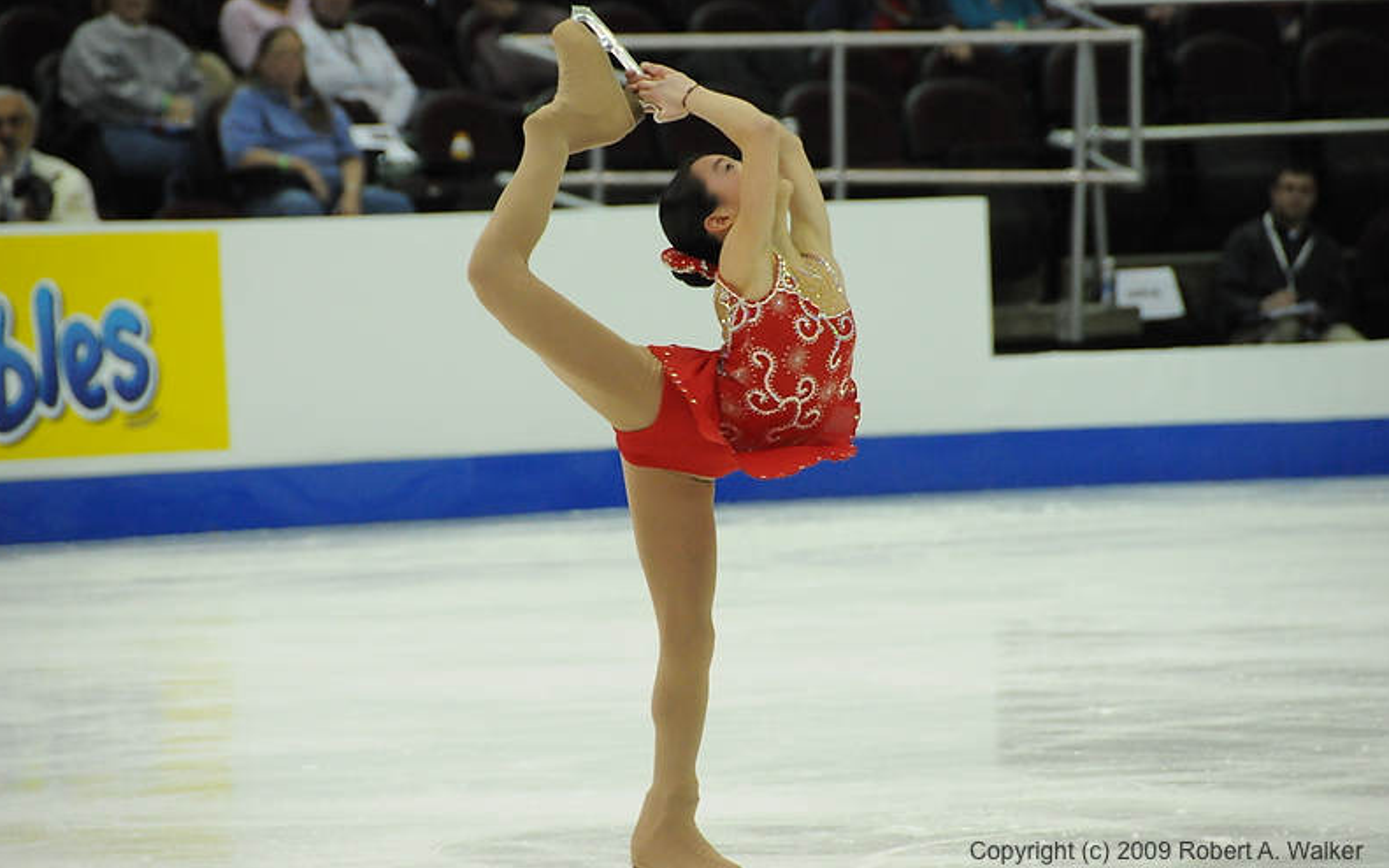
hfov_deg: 6.8
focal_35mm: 309
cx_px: 695
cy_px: 421
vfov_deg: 4.2
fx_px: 11695
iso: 3200
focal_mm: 200
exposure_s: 1/800
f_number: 5.6
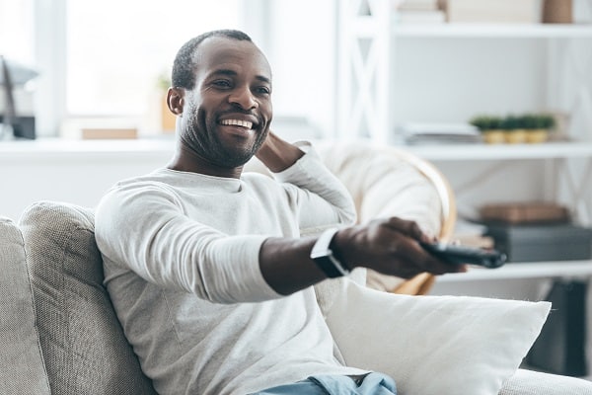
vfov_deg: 11.2
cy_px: 198
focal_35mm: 122
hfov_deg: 16.8
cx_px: 296
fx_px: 2006
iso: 640
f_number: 2.8
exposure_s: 1/100
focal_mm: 122
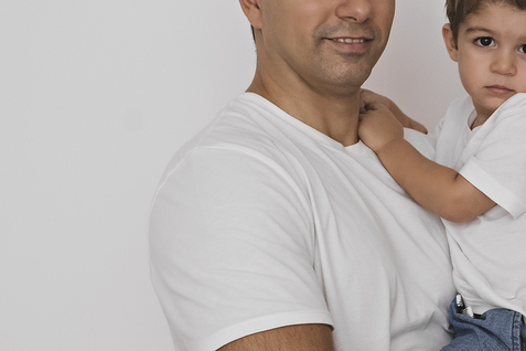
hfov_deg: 21.7
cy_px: 233
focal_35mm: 88
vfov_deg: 15.5
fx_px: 1286
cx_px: 599
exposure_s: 1/125
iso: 640
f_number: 4.5
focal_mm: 35
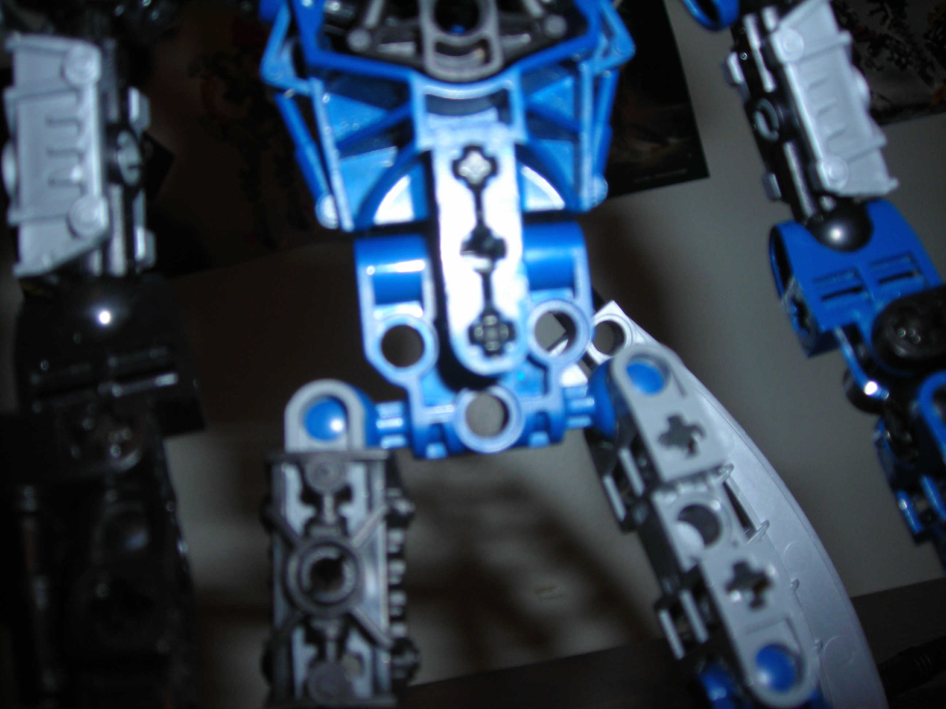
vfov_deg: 37.7
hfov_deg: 49.0
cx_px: 473
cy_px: 354
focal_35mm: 38
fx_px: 1038
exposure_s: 1/60.1
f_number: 3.2
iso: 50
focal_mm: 6.3
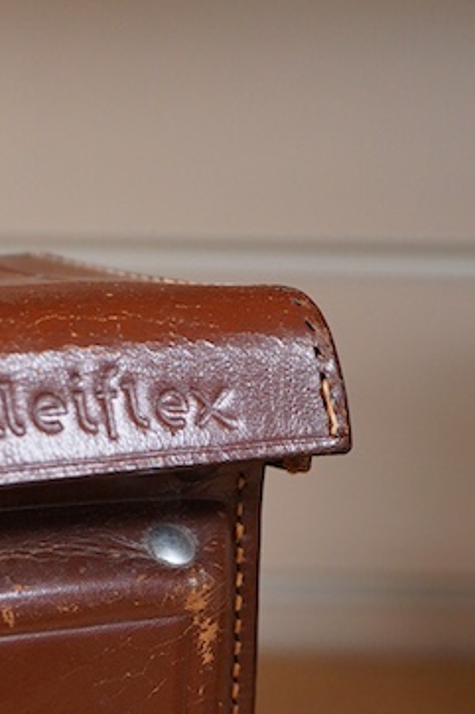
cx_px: 39
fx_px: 2219
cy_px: 797
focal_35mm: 112
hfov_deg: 12.1
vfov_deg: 17.6
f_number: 3.5
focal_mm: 30
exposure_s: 1/125
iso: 1250
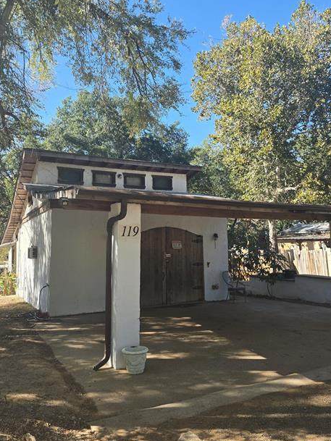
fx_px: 370
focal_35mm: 29
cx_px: 162
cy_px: 213
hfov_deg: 48.2
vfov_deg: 61.6
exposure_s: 1/244
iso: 12
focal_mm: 6.3
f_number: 1.7
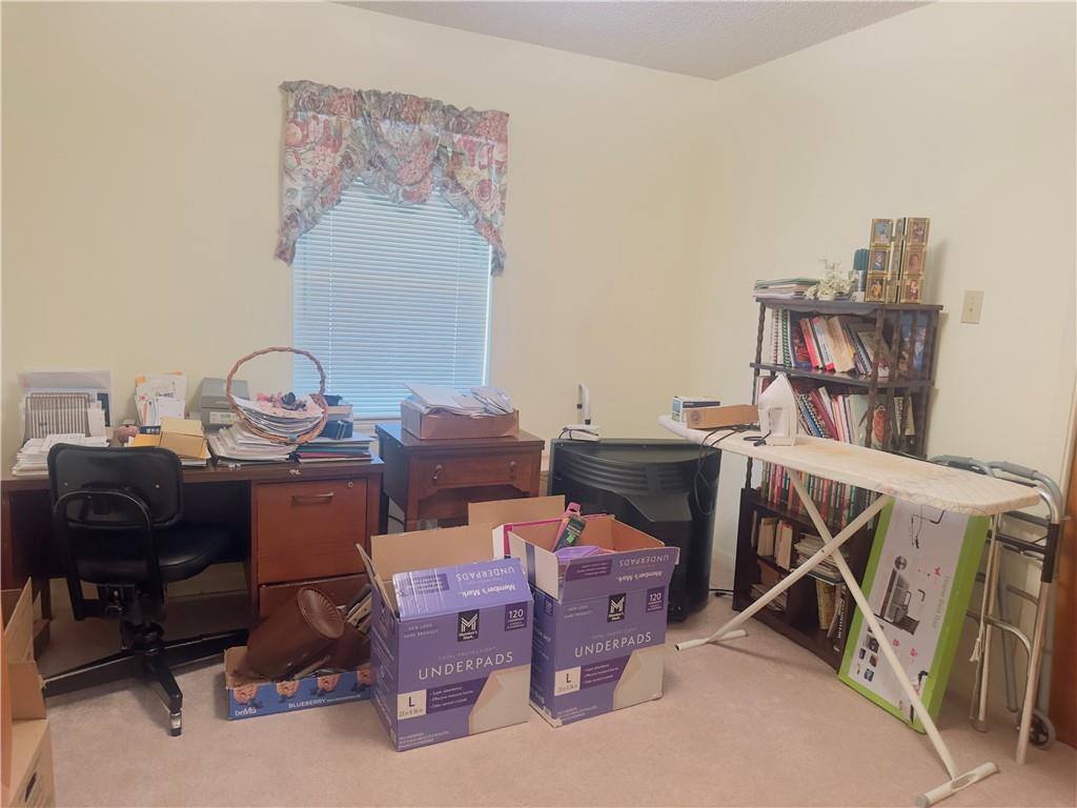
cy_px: 404
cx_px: 538
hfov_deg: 71.6
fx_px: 747
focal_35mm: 24
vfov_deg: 56.8
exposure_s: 1/60
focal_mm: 6.86
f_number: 1.78
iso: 320
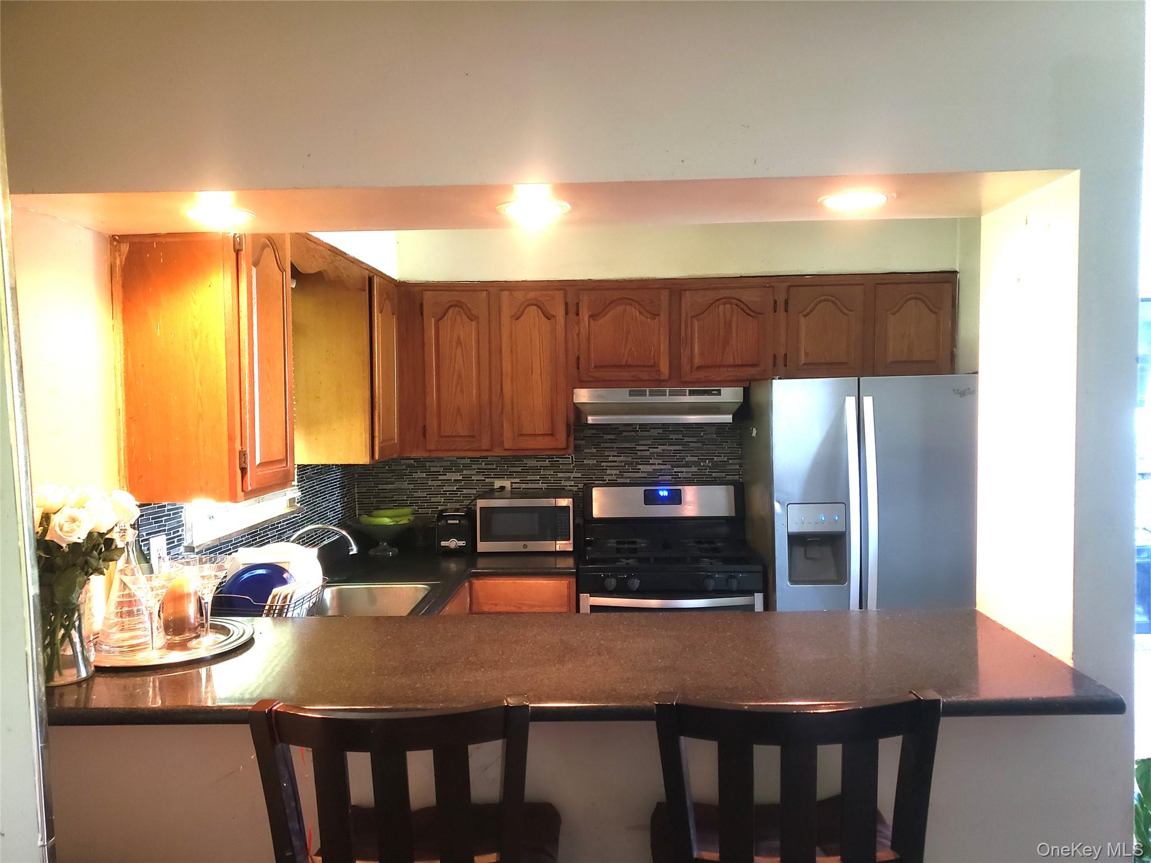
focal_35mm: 26
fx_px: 865
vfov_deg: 53.1
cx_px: 576
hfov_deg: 67.3
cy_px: 432
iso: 250
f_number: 1.5
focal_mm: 4.3
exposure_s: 1/11
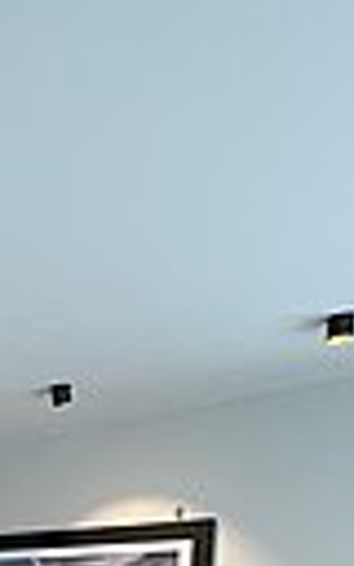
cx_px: -190
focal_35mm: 43
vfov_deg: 35.5
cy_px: 690
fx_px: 664
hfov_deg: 23.4
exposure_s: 1/100
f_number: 1.8
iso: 160
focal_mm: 1.57
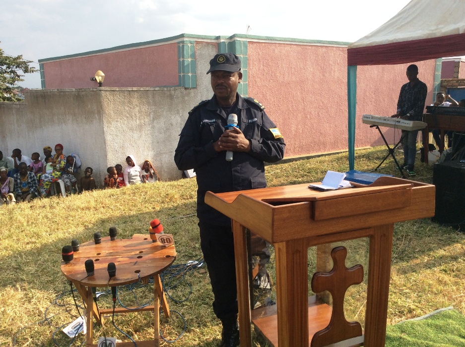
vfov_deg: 44.1
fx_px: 429
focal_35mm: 32
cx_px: 232
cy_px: 174
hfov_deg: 56.9
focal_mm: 3.3
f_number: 2.4
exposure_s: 1/752
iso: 32
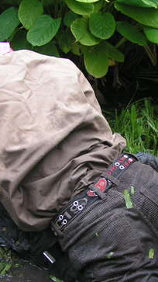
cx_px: 93
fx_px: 544
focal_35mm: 73
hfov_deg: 16.5
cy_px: 170
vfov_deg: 28.9
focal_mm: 5.8
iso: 50
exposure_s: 1/40
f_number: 3.5
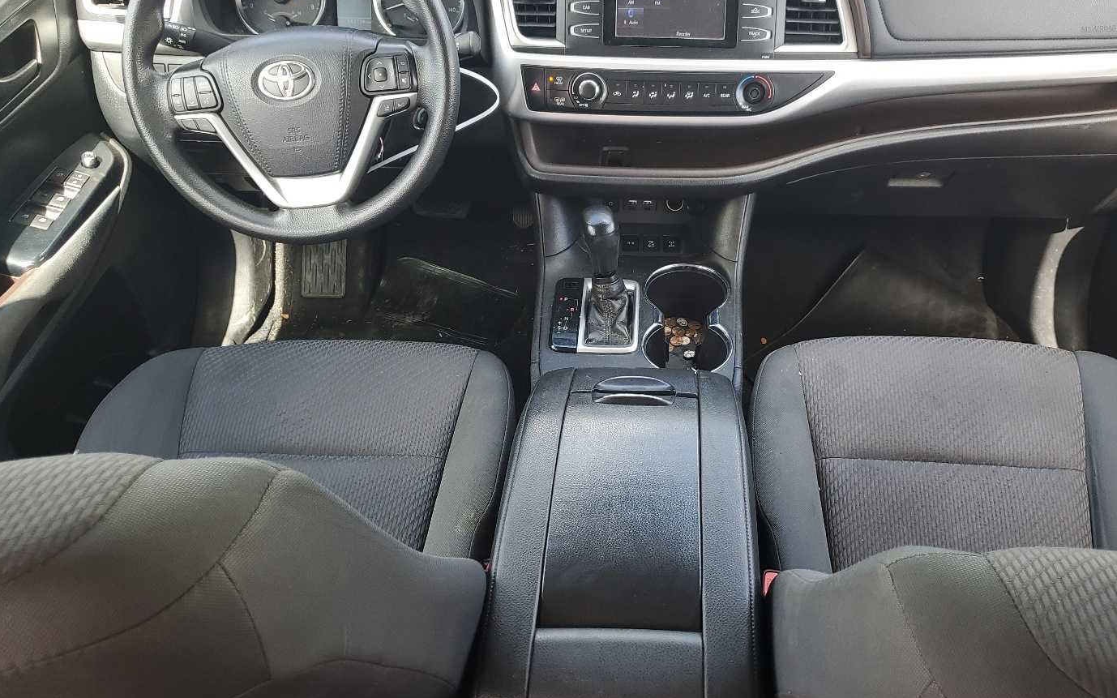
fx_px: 974
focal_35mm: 32
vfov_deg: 39.4
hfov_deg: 59.4
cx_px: 644
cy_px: 337
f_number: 1.5
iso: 52
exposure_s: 1/120
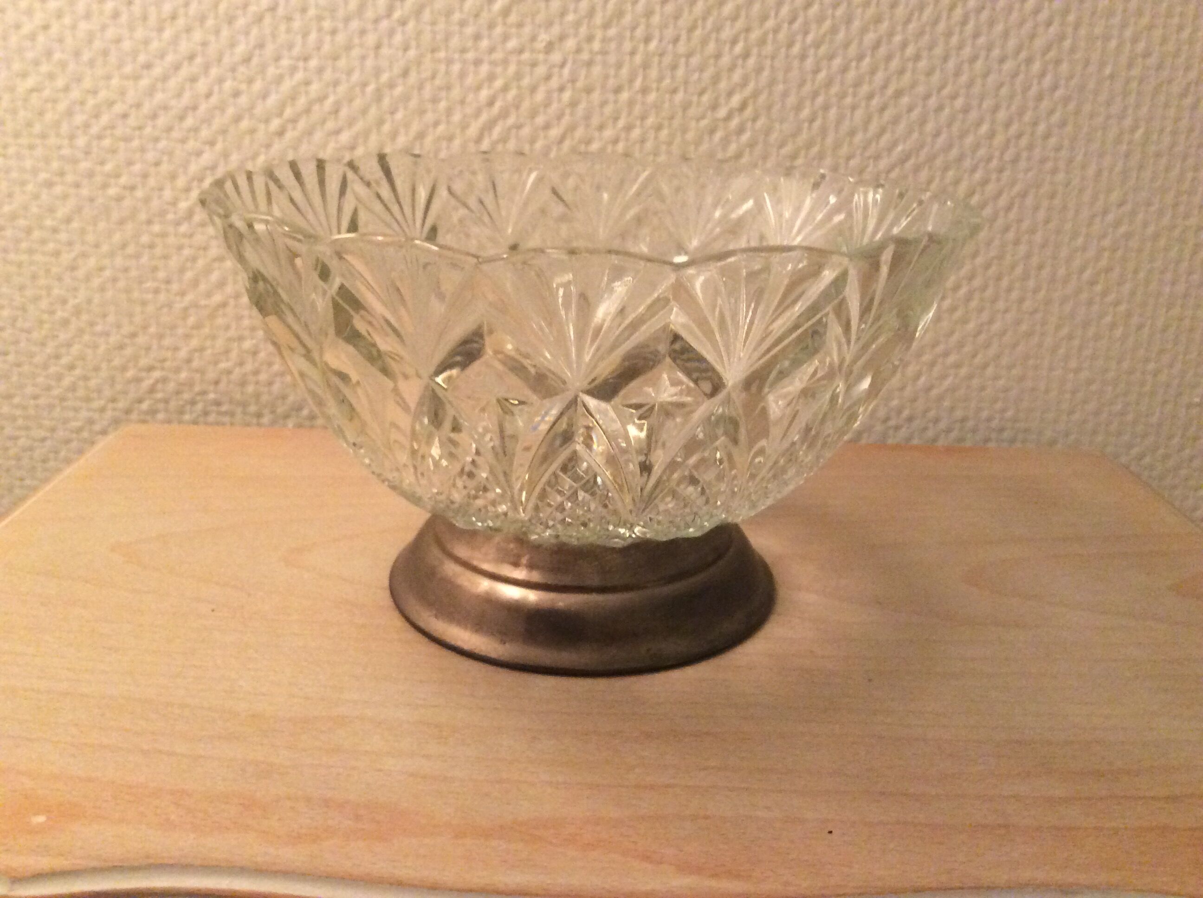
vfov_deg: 44.1
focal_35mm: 32
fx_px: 1110
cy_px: 449
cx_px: 602
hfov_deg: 56.9
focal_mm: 3.3
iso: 400
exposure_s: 1/17
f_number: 2.4
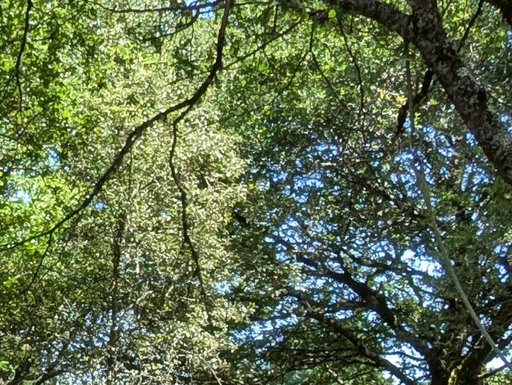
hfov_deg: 20.4
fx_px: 1407
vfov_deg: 14.3
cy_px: 615
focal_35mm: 95
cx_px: 98
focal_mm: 2.35
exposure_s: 1/351
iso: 45
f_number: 2.2
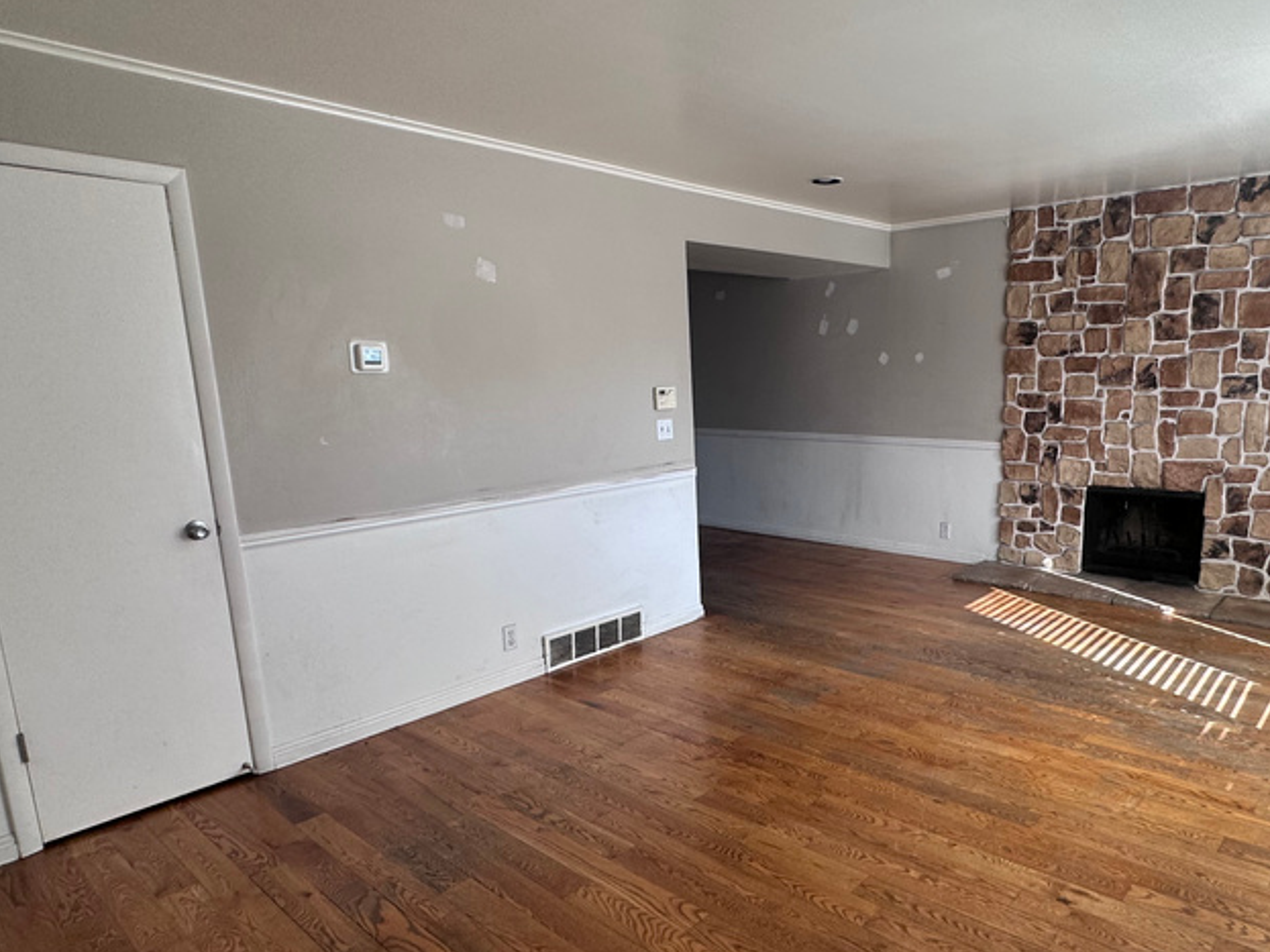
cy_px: 534
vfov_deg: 58.7
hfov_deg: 73.2
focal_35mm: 23
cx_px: 760
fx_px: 844
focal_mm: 2.22
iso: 64
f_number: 2.2
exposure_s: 1/99
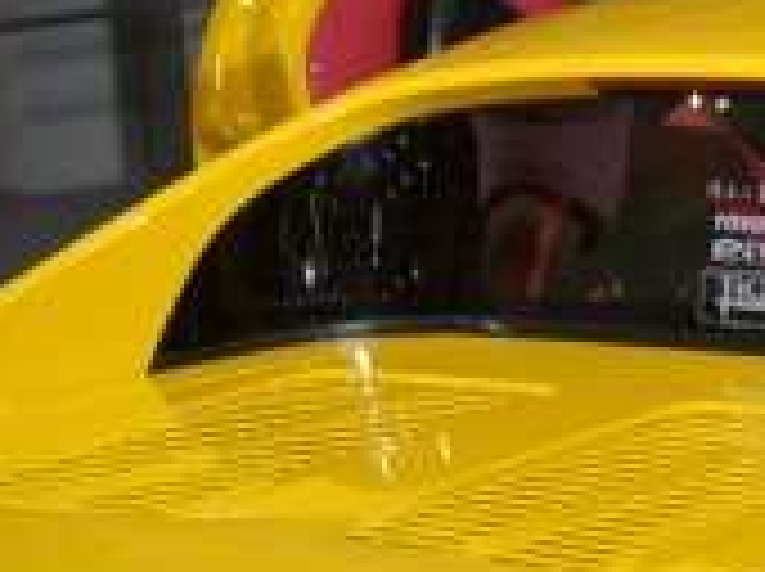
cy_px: 613
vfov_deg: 8.2
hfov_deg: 10.9
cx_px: 850
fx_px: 3950
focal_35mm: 179
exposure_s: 1/60
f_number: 2.8
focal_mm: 7.9
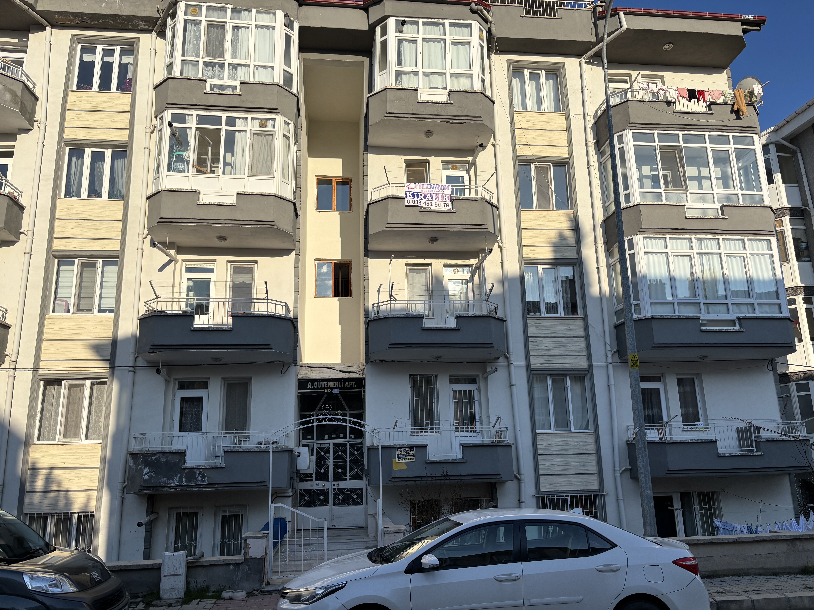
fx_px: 611
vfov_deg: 53.1
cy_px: 305
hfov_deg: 67.3
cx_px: 407
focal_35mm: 26
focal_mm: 5.96
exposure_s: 1/4854
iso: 50
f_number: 1.6
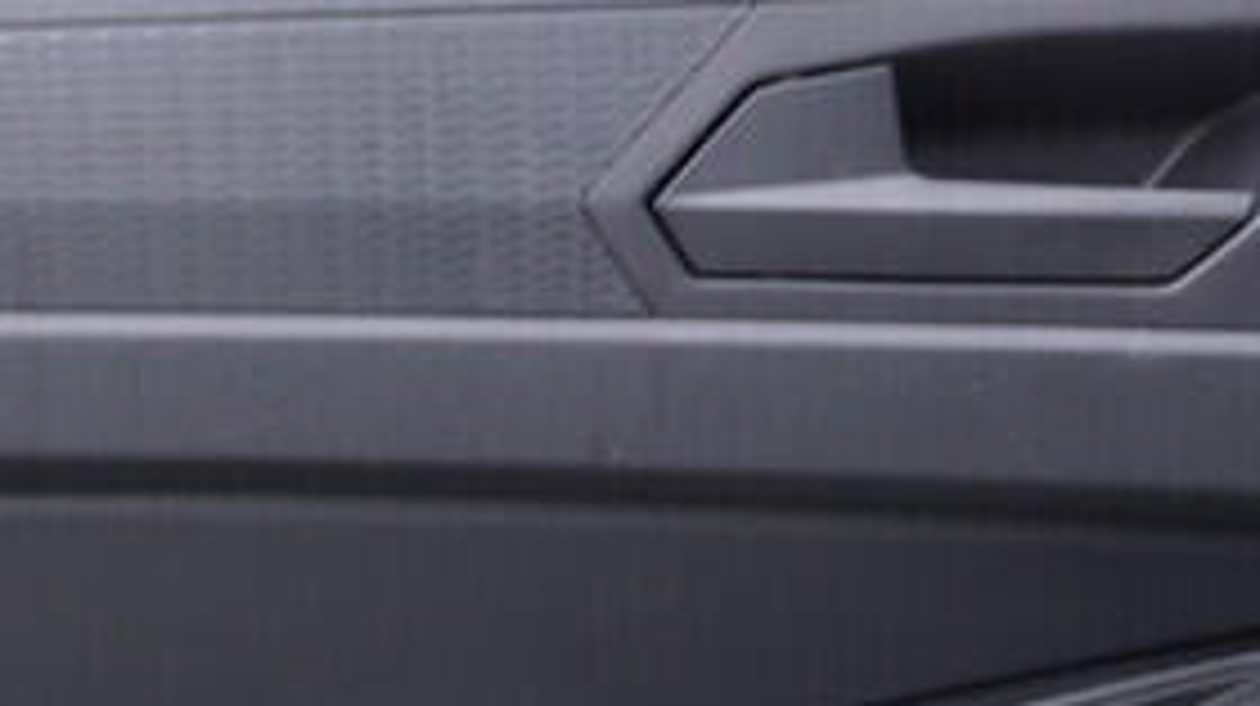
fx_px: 4607
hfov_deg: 15.5
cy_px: 1212
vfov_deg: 8.5
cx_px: 252
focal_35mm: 138
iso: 125
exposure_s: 1/40
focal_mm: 24
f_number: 2.8
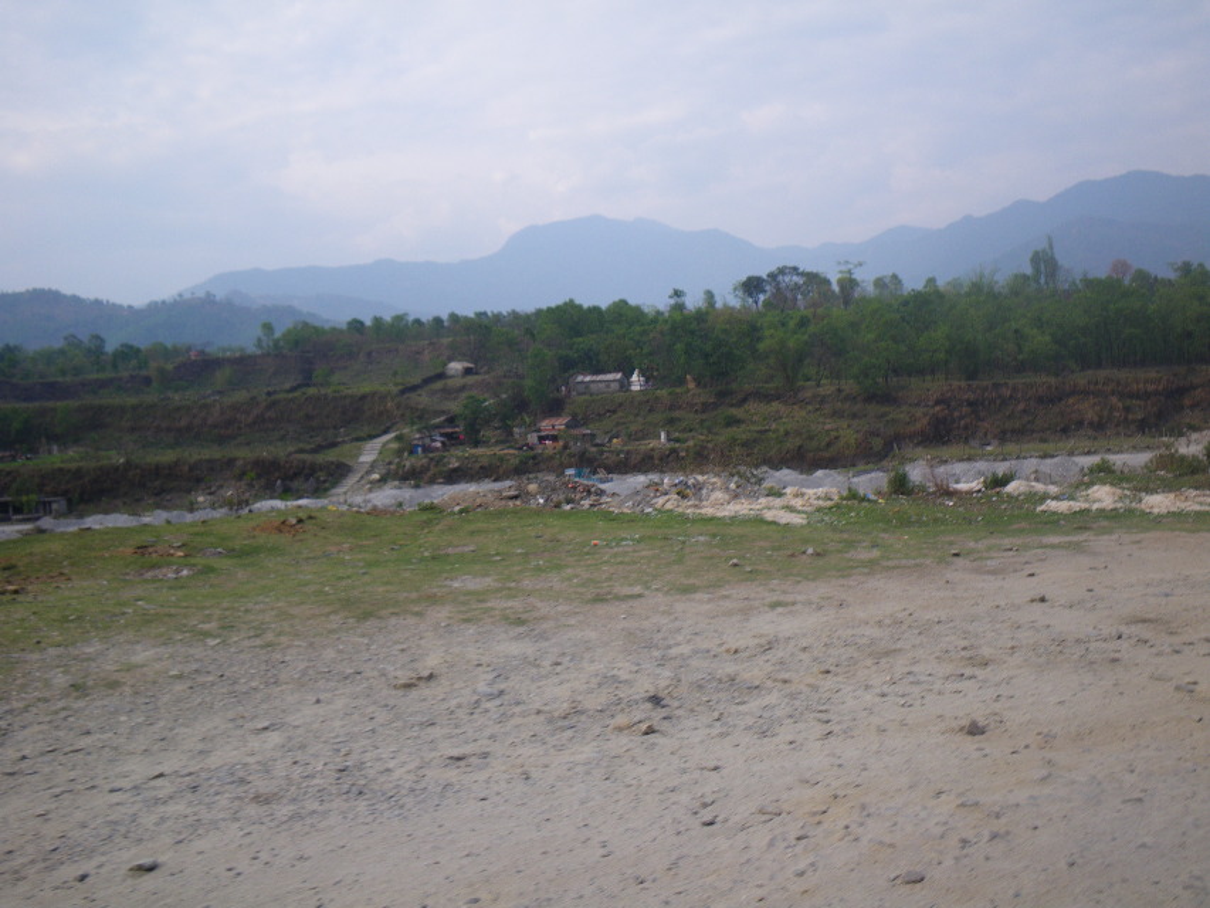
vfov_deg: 49.8
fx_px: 979
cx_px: 605
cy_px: 454
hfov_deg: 63.4
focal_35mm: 28
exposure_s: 1/250
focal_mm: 5
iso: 50
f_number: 4.2
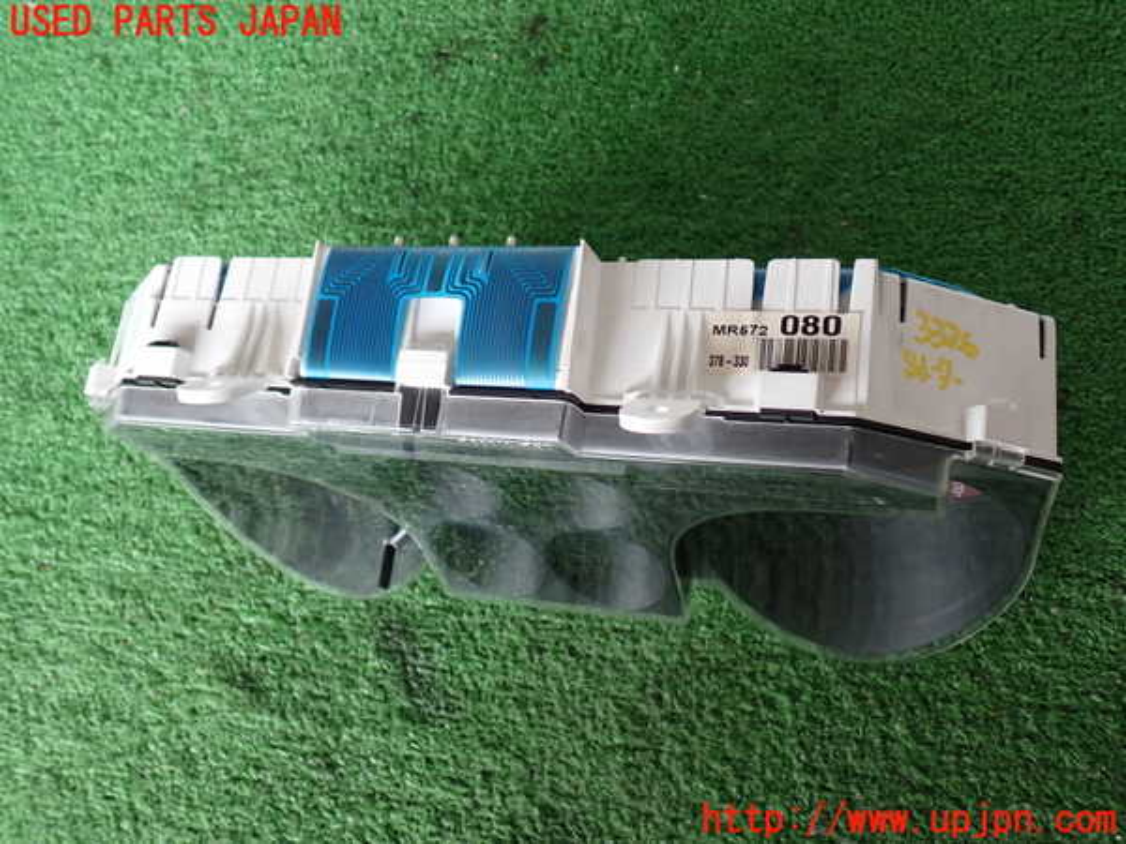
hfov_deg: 56.8
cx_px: 563
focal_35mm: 32
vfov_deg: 44.2
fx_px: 1041
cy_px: 422
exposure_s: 1/60
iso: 200
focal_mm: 5.79
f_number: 2.4
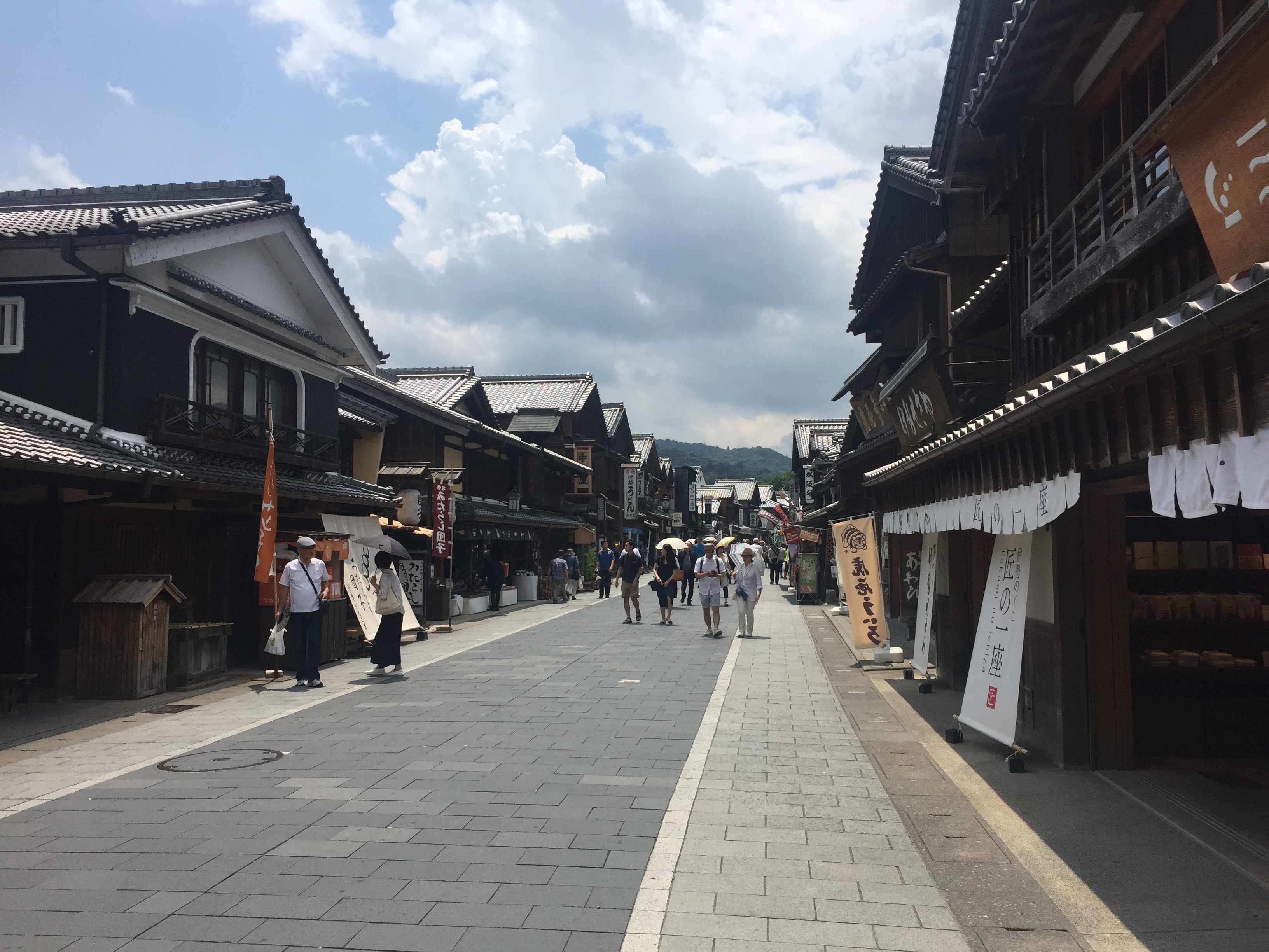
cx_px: 634
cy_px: 476
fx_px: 1063
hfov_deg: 61.7
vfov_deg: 48.2
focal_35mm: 29
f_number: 2.2
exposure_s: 1/3968
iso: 32
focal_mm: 4.15
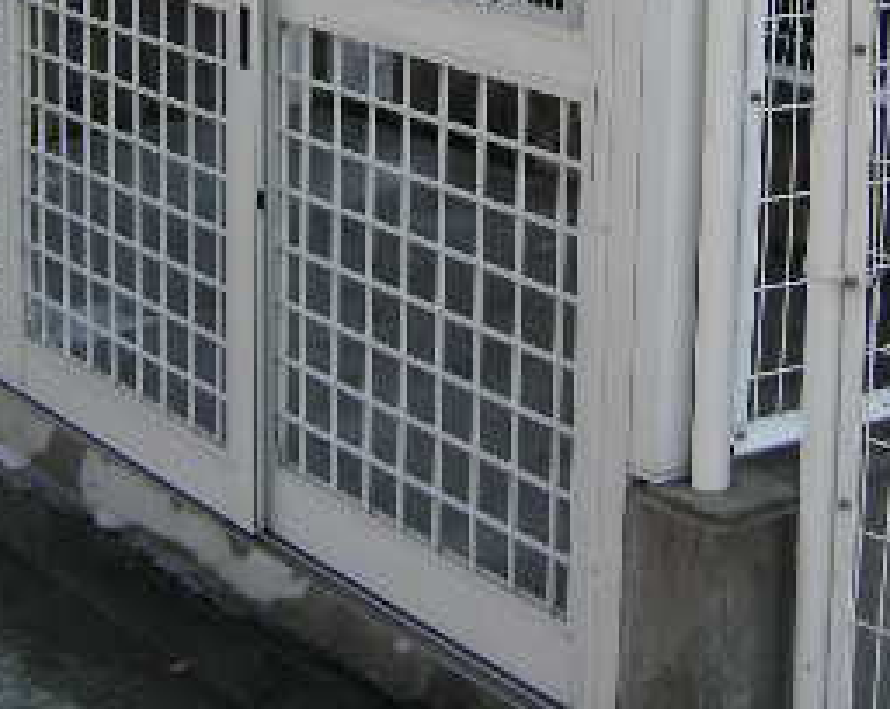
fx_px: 2314
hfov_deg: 21.7
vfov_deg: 16.8
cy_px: -97
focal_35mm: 88
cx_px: 532
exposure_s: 1/350
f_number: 2.8
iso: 64
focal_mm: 60
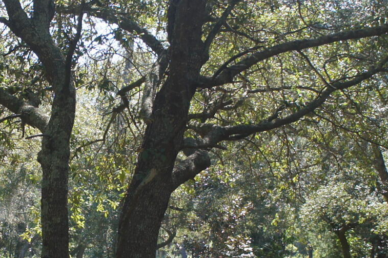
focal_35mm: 113
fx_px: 1216
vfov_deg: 12.1
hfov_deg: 18.0
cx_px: 88
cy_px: 155
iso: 200
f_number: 5
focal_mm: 19
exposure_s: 1/250
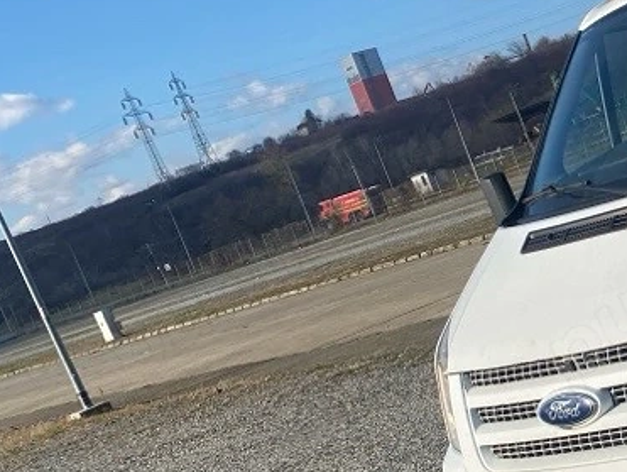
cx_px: 842
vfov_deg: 21.0
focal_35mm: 70
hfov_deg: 24.0
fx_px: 1269
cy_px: 257
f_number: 1.8
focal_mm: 4.25
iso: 32
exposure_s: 1/3040
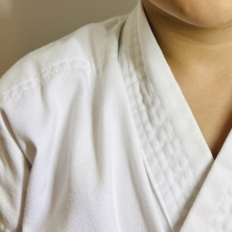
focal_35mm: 74
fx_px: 561
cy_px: -40
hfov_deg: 22.5
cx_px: 226
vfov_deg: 21.8
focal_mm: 5.7
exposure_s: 1/60
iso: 125
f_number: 1.5
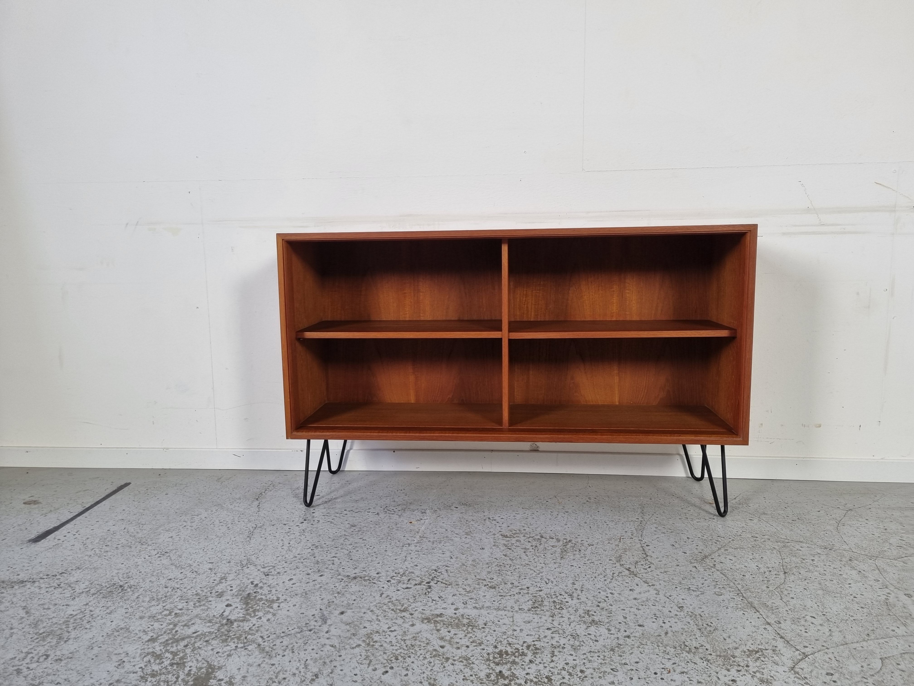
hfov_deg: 67.3
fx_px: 687
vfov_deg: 53.1
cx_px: 457
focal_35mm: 26
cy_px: 343
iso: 50
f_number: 1.8
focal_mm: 5.4
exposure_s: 1/100
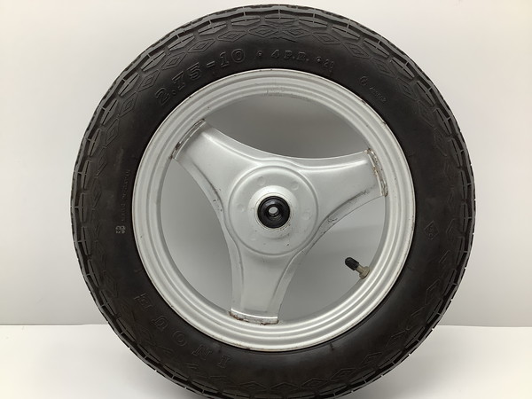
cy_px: 200
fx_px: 476
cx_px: 266
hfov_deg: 58.4
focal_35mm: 31
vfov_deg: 45.4
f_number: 2.4
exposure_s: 1/120
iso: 80
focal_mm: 3.3
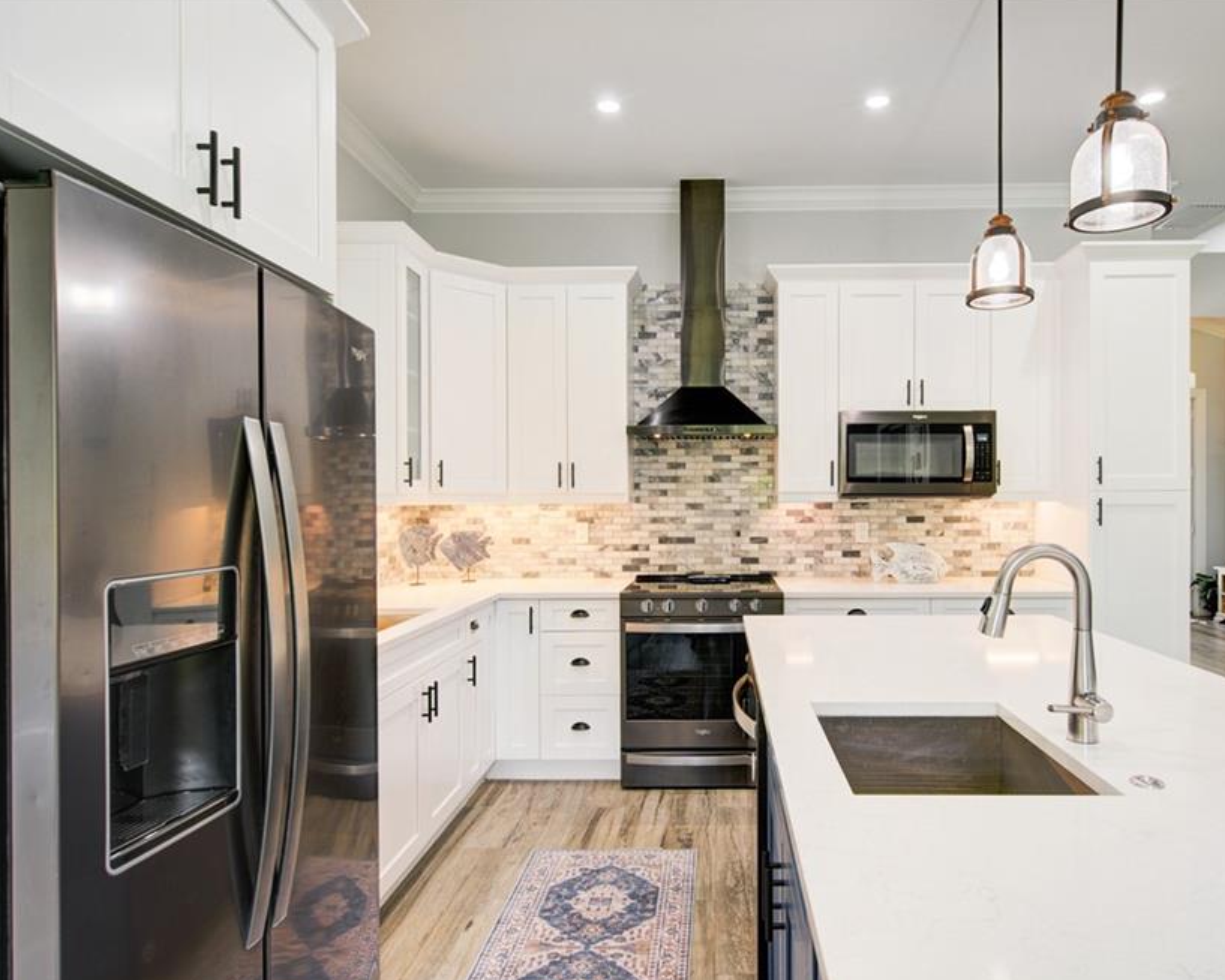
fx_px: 725
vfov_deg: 68.1
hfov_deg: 79.8
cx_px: 706
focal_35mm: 20
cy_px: 504
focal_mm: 17
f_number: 8
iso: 400
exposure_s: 1/8
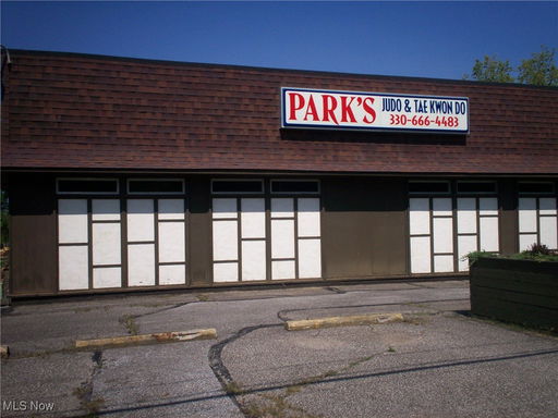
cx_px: 279
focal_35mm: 36
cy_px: 209
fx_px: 580
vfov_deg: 39.7
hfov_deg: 51.4
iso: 100
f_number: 4.5
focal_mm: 6
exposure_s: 1/1242
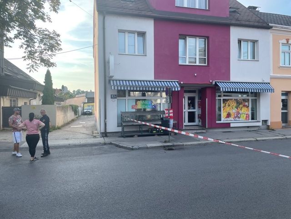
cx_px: 146
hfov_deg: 67.3
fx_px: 219
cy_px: 110
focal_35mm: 26
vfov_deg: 53.1
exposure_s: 1/842
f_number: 1.6
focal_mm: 4.2
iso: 32
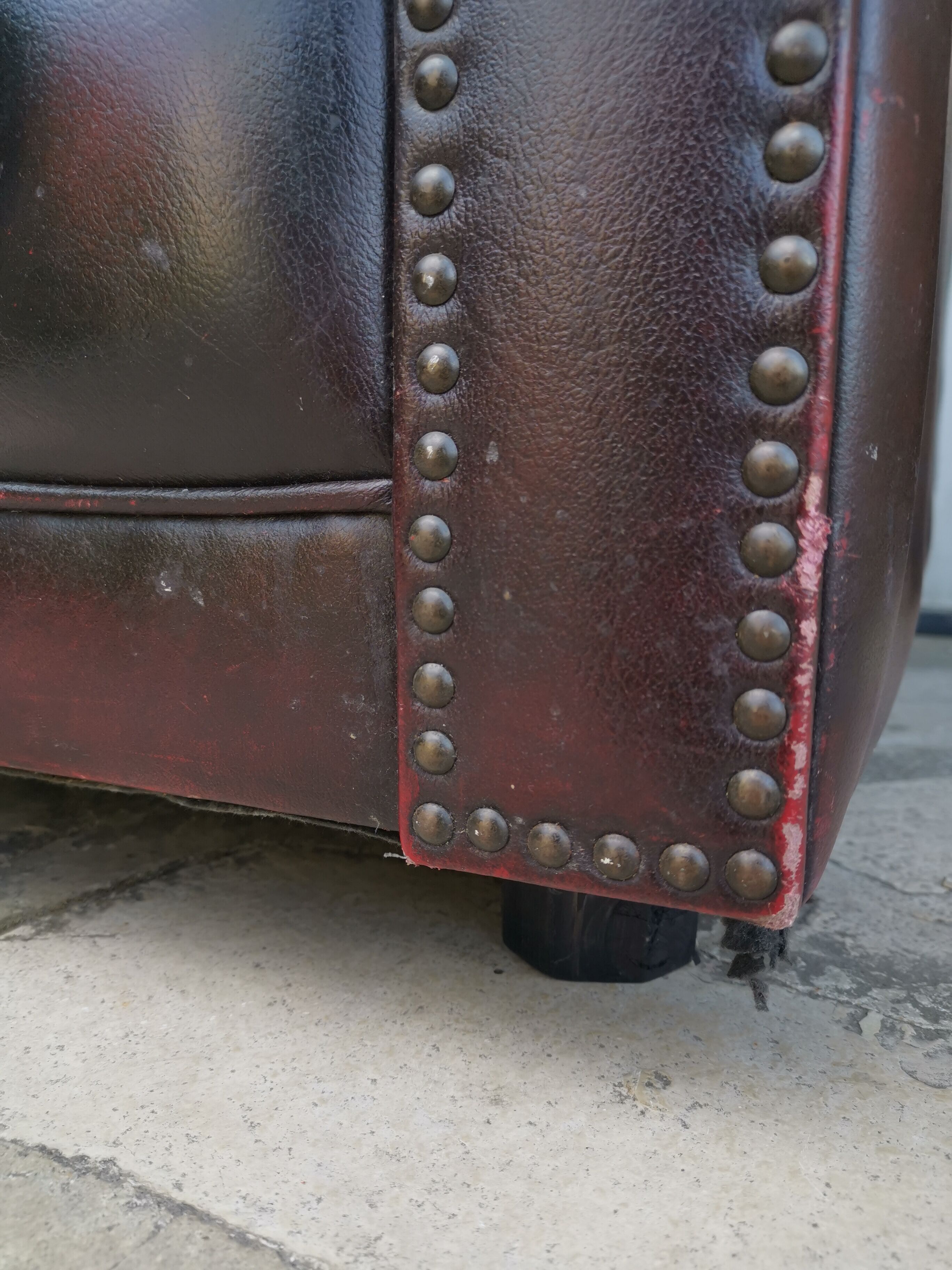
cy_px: 635
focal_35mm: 27
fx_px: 990
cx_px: 476
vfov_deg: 65.3
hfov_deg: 51.4
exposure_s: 1/278
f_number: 1.8
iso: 50
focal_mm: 5.58
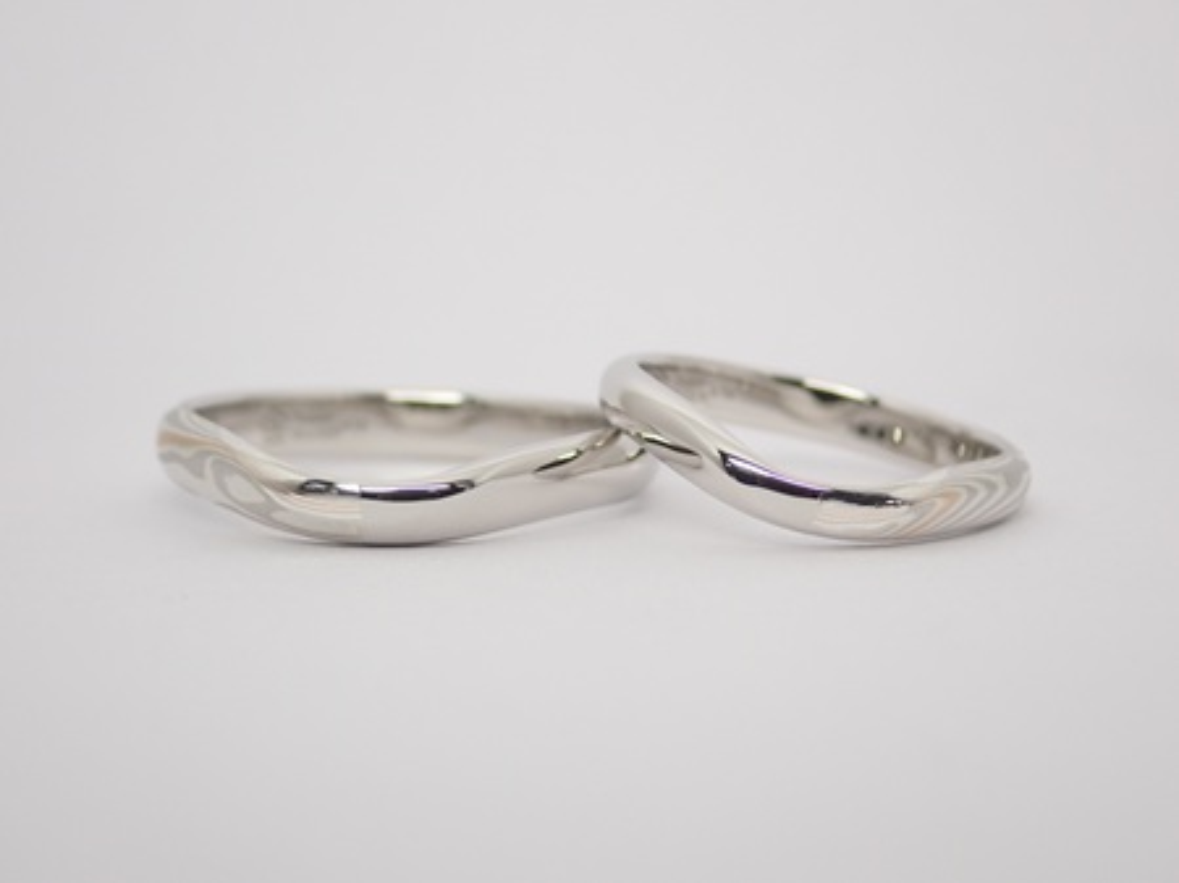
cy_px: 442
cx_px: 590
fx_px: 2621
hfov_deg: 25.3
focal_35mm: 77
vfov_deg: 19.1
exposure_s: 1/125
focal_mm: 13.65
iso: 200
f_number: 4.1
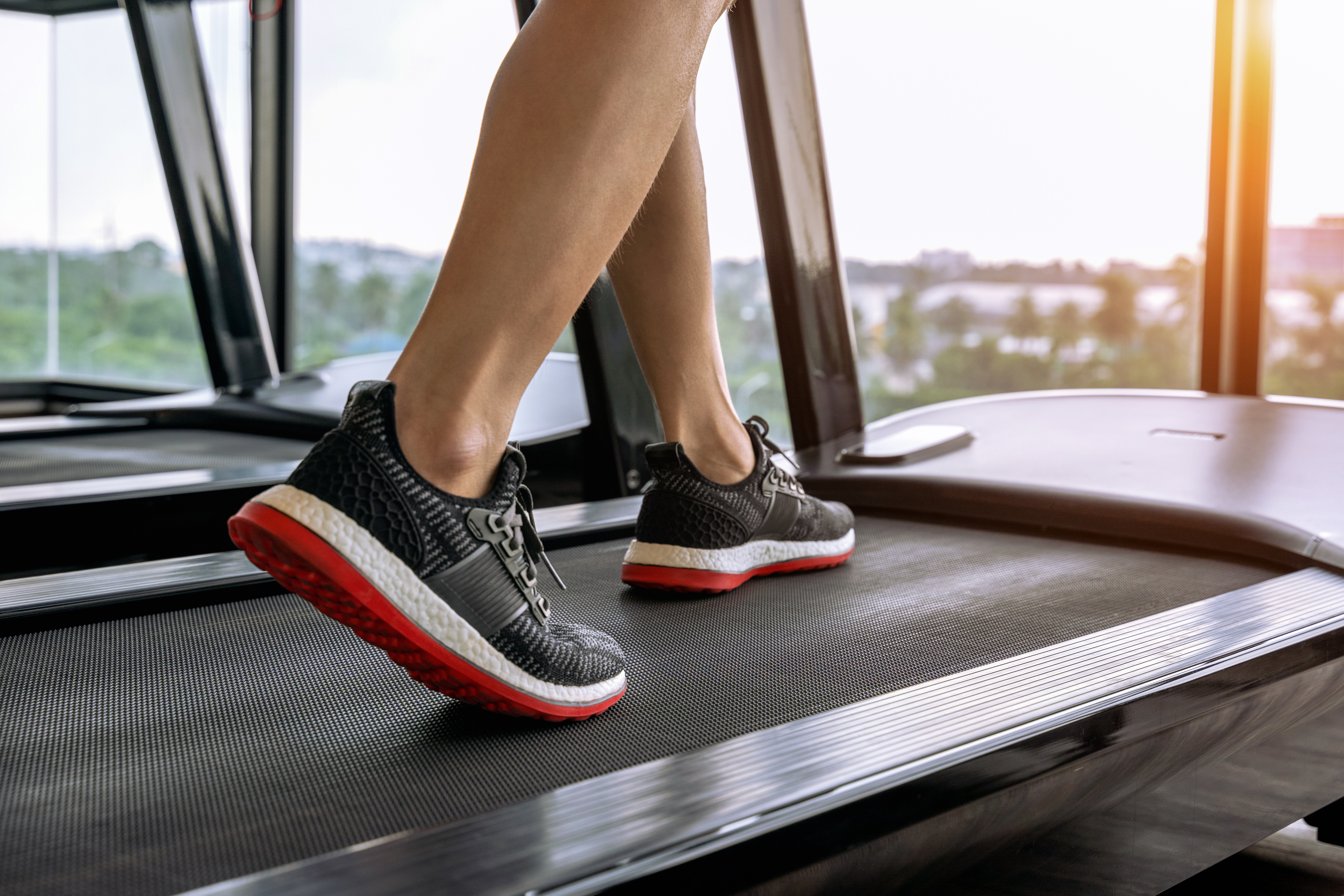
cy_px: 448
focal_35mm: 48
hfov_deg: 41.1
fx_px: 1792
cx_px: 672
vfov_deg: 28.1
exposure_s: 1/125
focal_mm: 48
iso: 200
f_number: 5
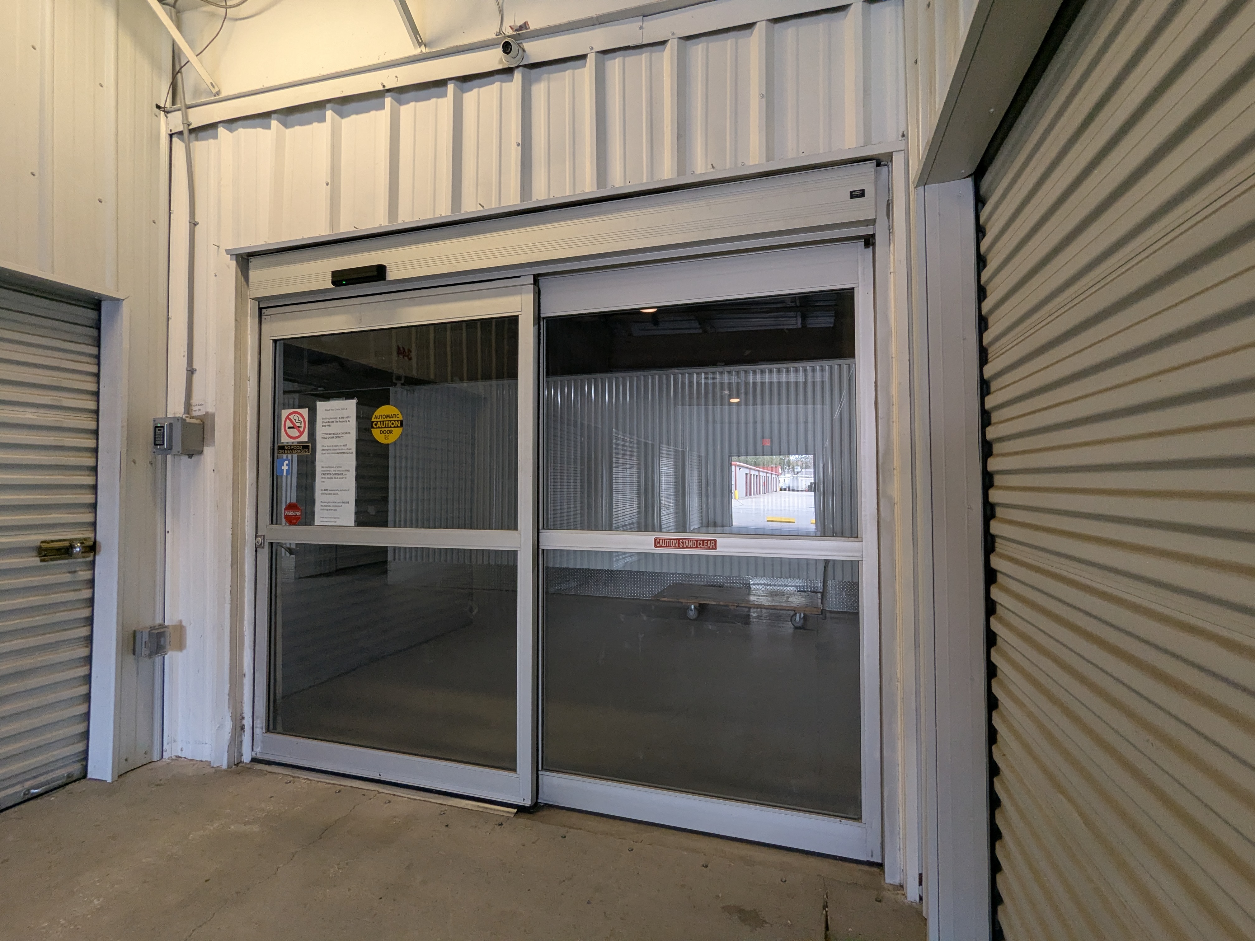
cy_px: 470
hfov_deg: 94.5
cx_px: 628
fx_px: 580
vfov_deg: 78.1
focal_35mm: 16
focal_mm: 2.35
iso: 174
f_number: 2.2
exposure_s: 1/120
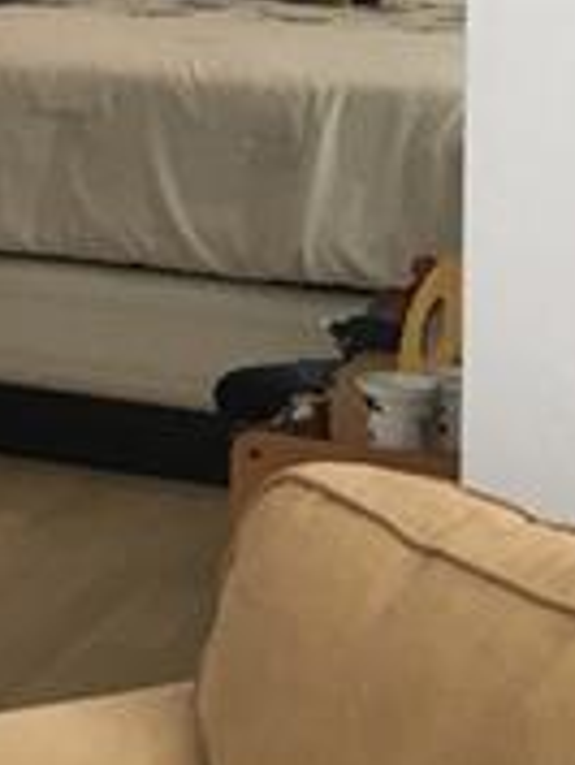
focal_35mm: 126
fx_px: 2787
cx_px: -601
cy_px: -147
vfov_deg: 15.1
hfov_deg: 10.7
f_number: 2.2
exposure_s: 1/30
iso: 25
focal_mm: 4.15
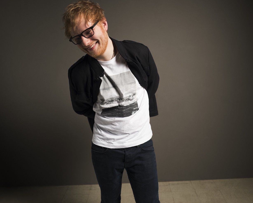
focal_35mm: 32
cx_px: 141
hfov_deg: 55.5
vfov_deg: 45.8
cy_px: 100
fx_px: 240
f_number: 2
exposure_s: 1/1000
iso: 800
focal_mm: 28
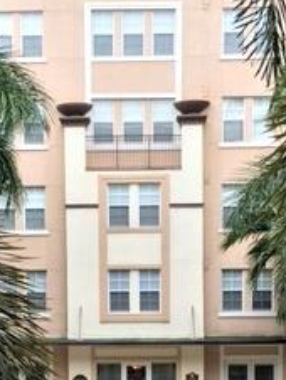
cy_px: 380
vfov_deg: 22.9
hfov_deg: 18.0
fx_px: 902
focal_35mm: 82
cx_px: 113
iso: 25
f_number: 2.2
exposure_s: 1/184
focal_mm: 4.15
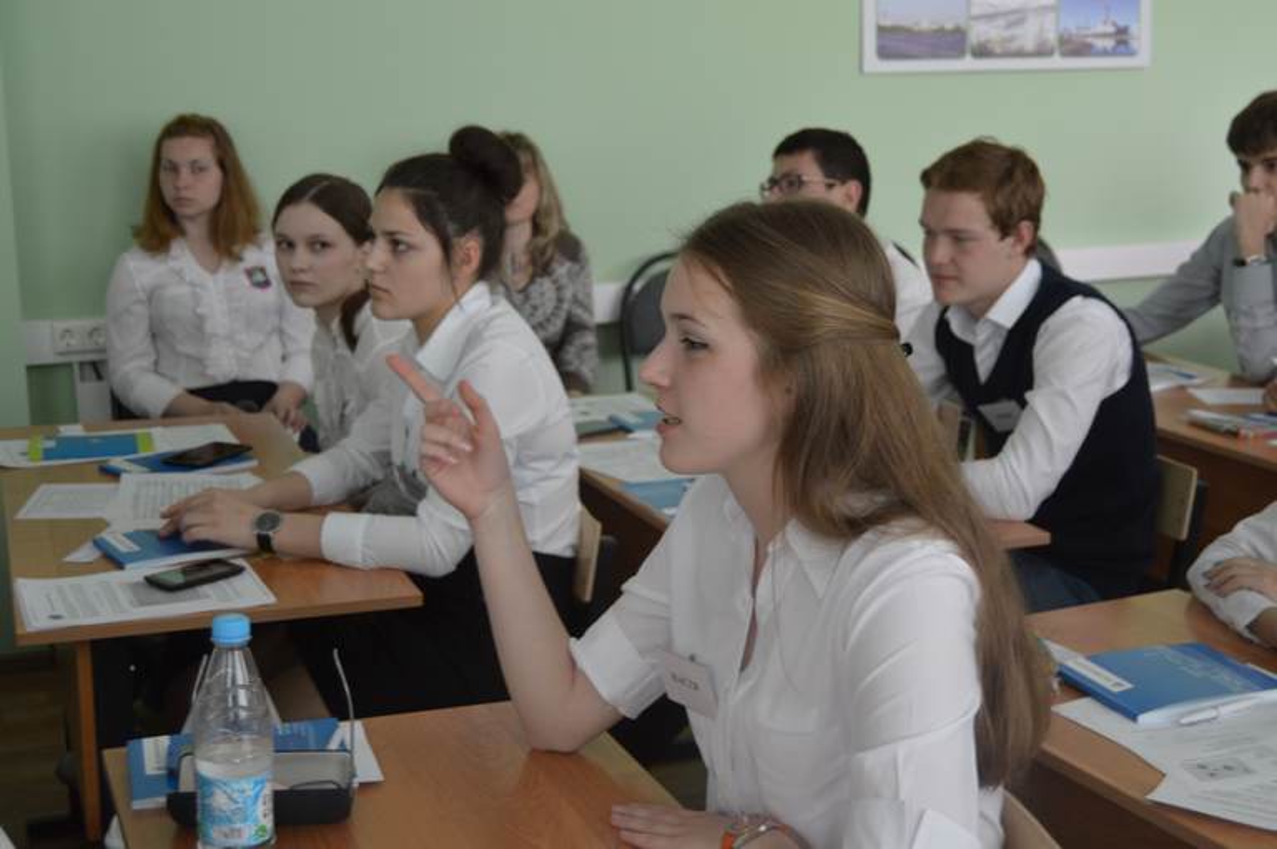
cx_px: 638
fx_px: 1702
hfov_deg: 41.1
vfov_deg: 28.0
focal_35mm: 48
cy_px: 424
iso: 500
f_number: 4.5
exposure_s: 1/60
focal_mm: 32
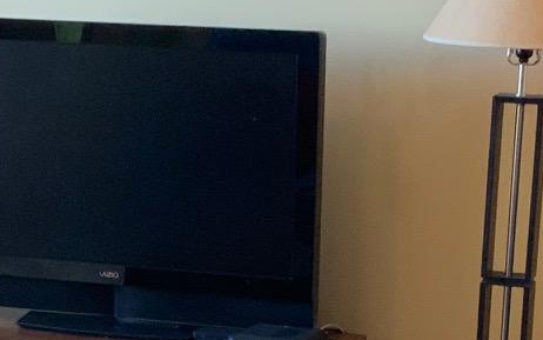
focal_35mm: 134
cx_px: 216
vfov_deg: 9.6
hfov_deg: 15.6
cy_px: 465
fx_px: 1983
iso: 160
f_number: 1.8
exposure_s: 1/60
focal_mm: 3
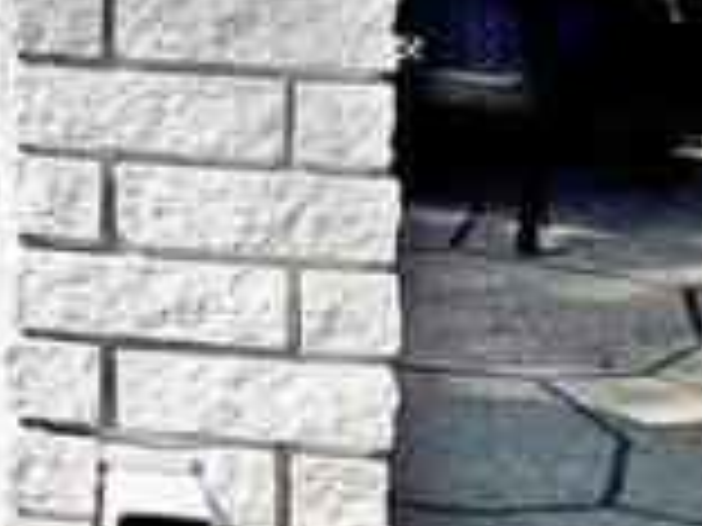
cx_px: -1202
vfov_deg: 10.0
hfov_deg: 10.8
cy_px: -344
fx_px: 2880
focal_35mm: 142
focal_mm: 5.1
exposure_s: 1/2717
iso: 32
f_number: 1.6
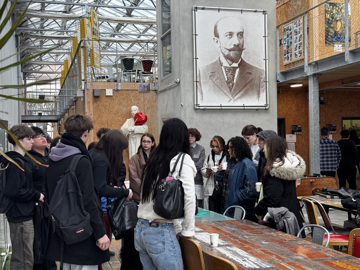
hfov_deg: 39.7
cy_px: 135
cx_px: 180
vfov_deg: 30.3
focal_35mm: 48
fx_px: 499
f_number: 1.78
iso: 80
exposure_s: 1/100
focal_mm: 6.76
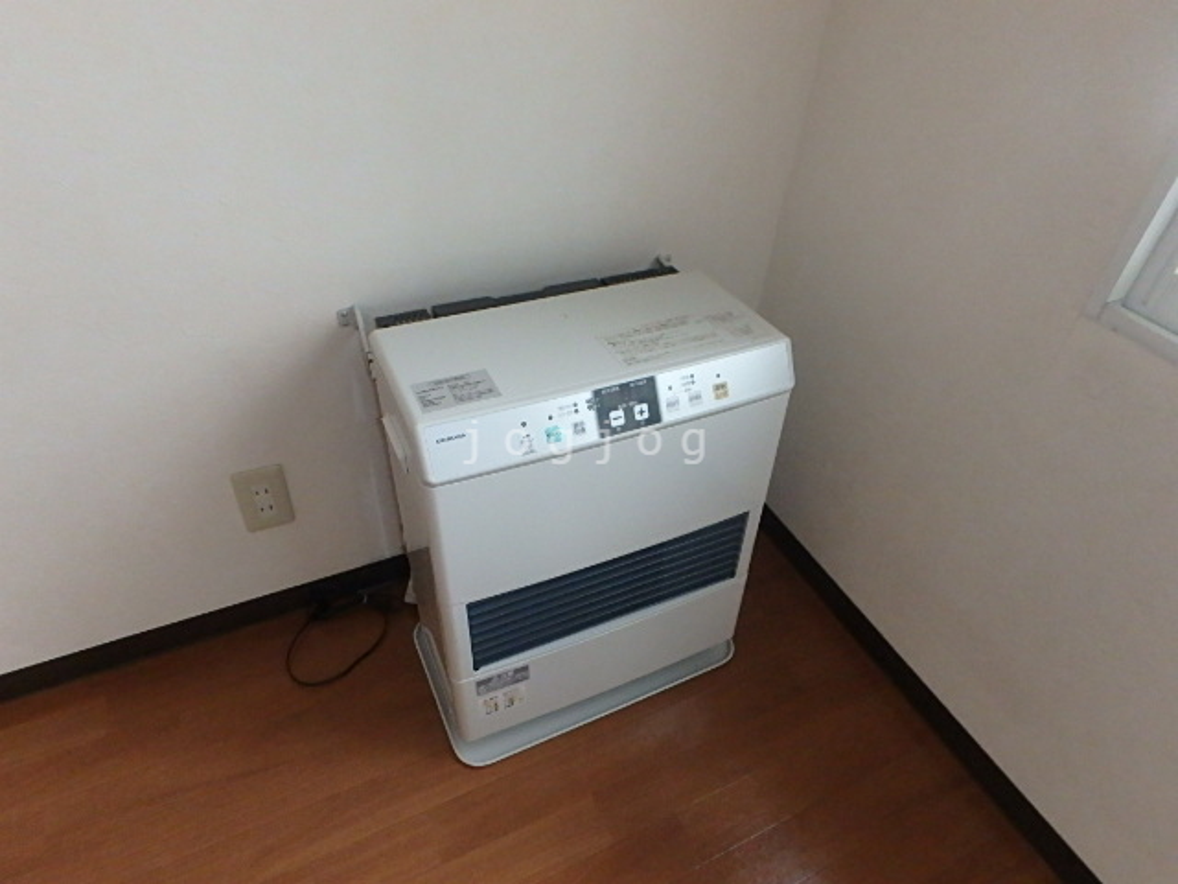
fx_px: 715
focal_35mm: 21
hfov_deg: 79.0
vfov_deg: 63.4
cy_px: 442
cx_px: 589
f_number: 6
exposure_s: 1/30
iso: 800
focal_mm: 3.7
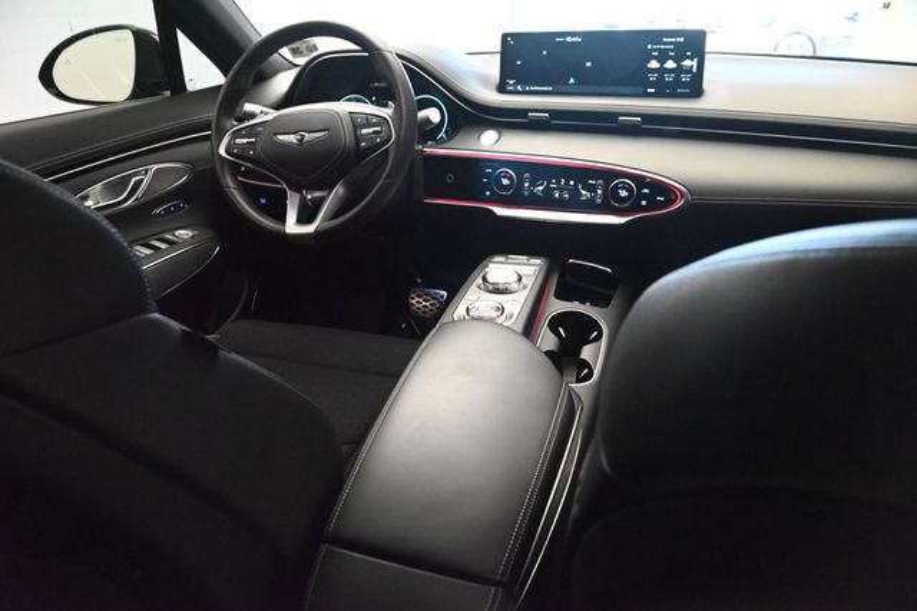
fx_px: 611
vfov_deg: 53.1
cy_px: 306
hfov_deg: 73.8
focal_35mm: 24
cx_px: 458
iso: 11400
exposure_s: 1/60
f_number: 6.3
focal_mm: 24
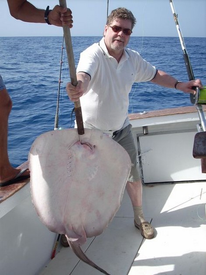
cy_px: 138
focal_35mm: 46
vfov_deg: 41.3
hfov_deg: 31.5
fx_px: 365
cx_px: 103
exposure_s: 1/210
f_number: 6.3
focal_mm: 7.6
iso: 64
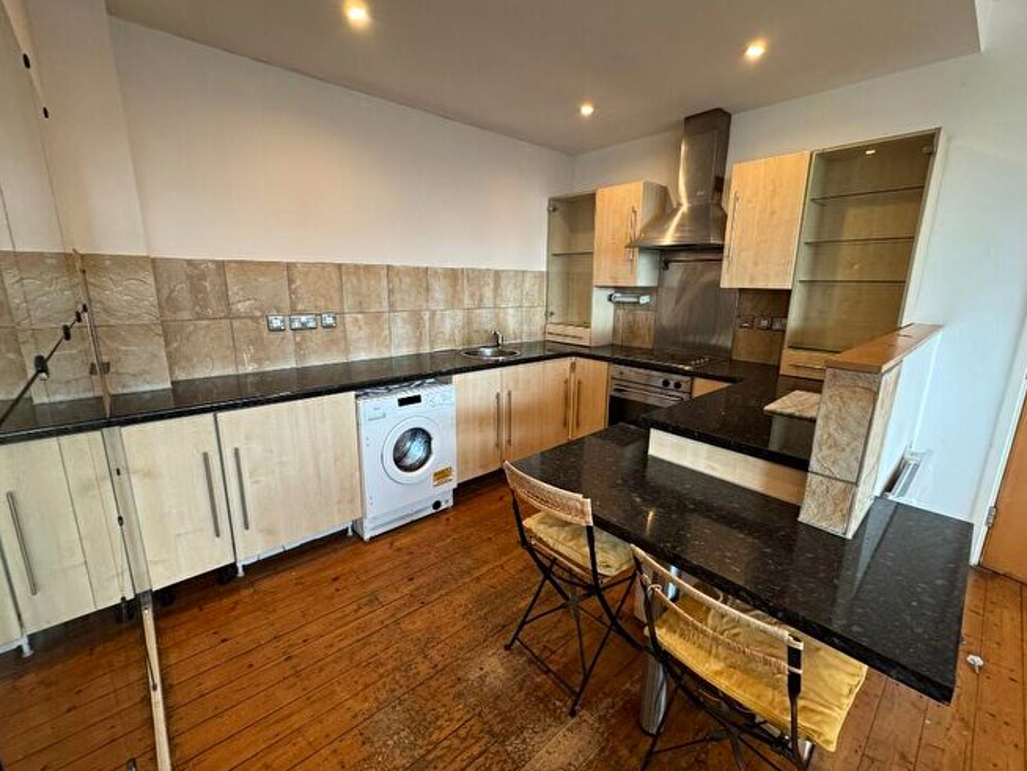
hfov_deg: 98.2
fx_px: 445
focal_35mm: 15
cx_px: 513
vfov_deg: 81.8
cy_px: 382
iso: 250
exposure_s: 1/50
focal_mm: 2.22
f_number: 2.2
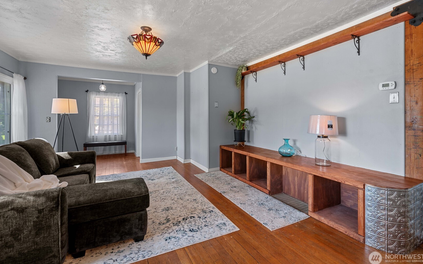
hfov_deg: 97.8
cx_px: 211
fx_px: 184
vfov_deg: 71.1
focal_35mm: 16
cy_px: 121
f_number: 8
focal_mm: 15
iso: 200
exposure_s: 1/1.67
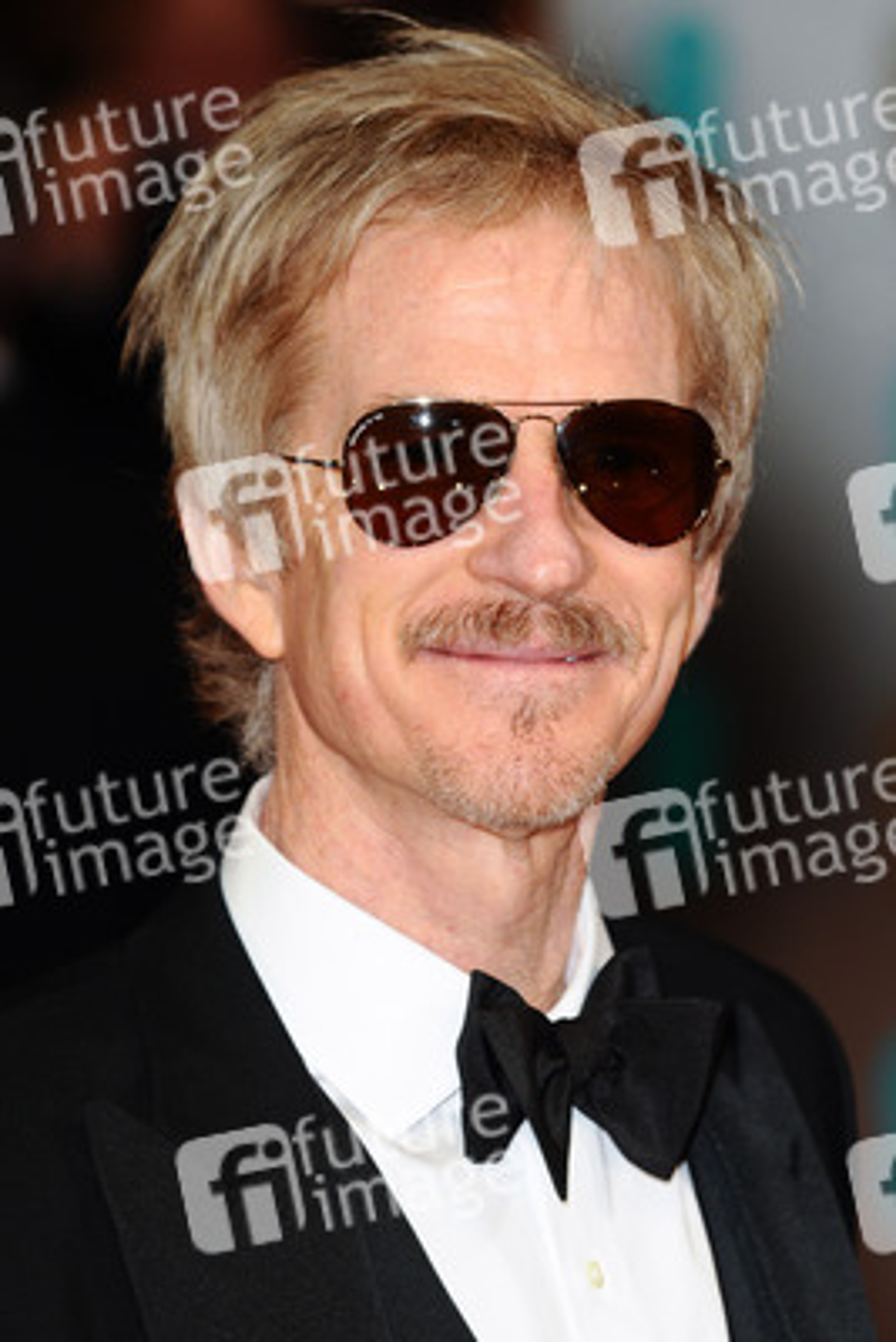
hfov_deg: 5.9
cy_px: 671
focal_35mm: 232
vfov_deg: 8.9
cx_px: 448
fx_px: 8672
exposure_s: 1/250
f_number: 4.5
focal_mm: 155
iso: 320
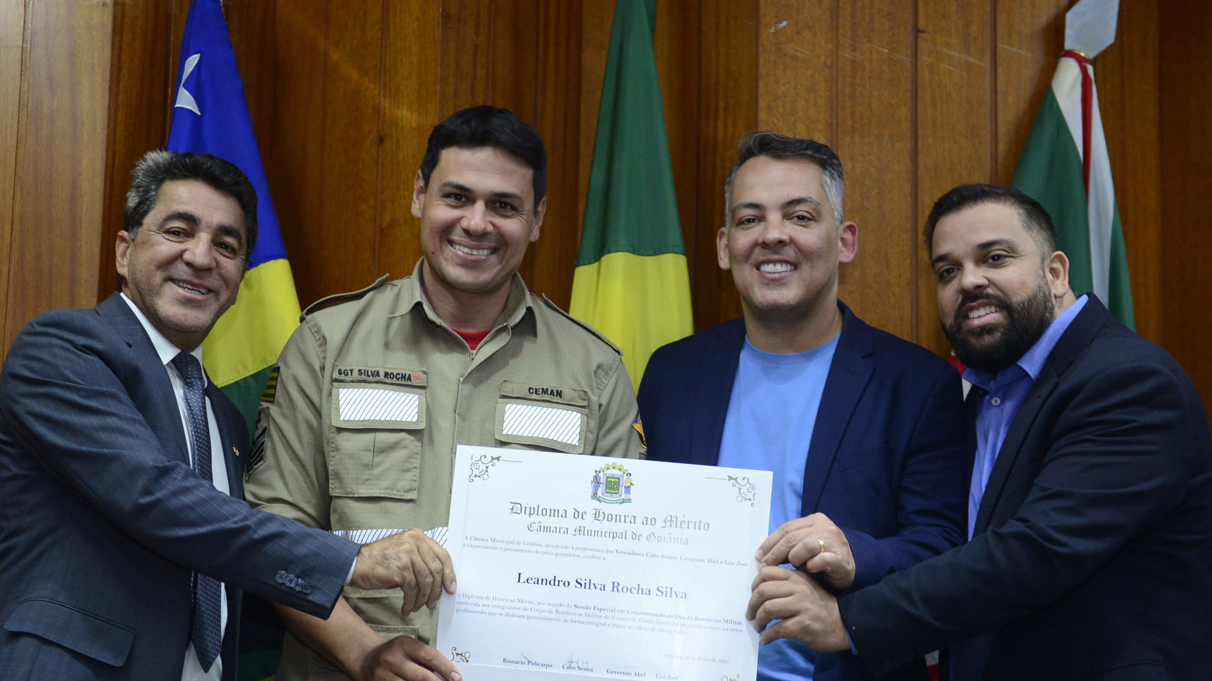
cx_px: 562
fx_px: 2249
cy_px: 396
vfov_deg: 17.2
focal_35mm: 70
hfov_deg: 30.1
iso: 2000
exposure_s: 1/125
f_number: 4
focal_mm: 62
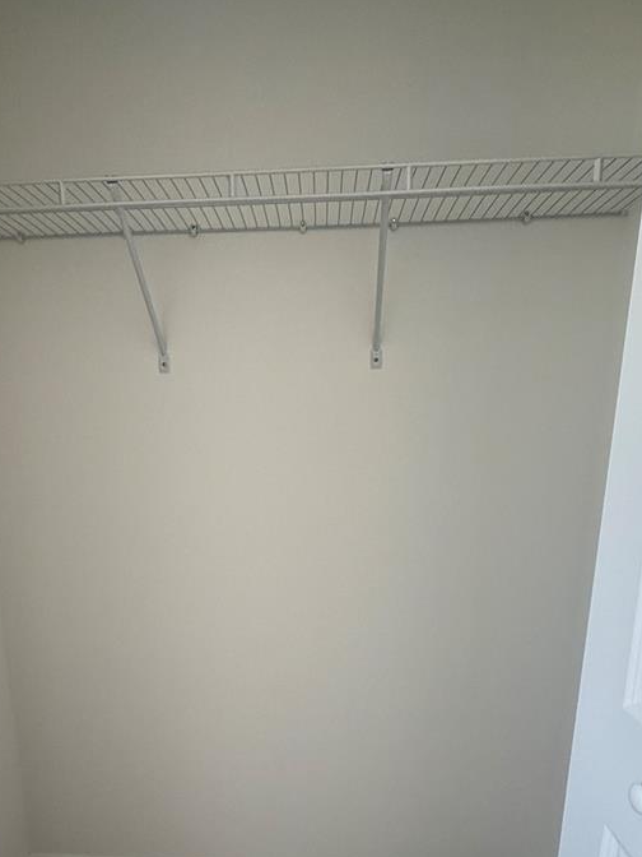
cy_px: 556
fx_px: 618
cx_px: 269
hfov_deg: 54.6
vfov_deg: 67.9
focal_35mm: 25
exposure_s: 1/120
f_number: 2.2
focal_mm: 2.22
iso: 320
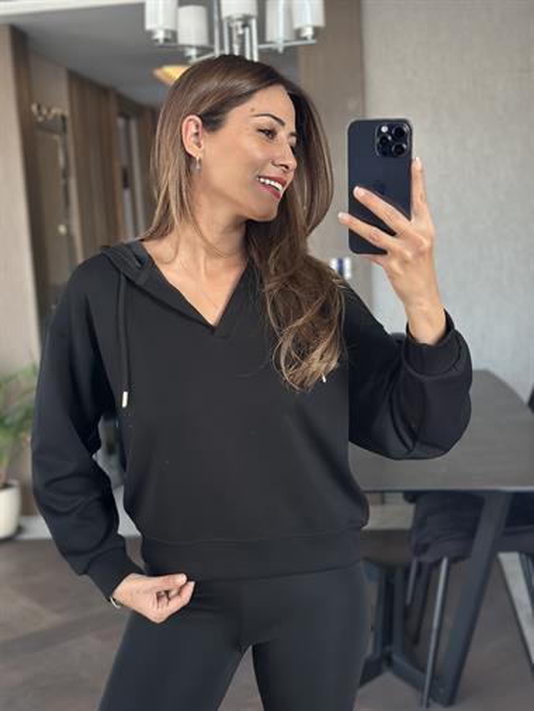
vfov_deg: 39.6
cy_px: 356
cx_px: 267
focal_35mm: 48
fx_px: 986
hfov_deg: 30.3
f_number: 1.78
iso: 320
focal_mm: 6.86
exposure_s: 1/60
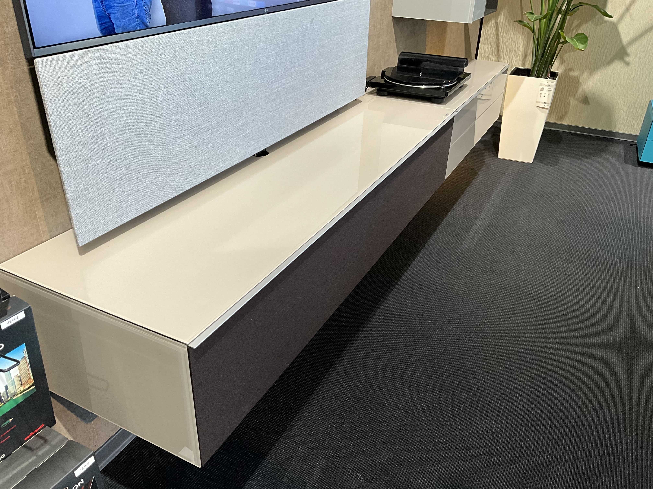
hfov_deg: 61.7
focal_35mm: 29
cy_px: 244
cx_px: 326
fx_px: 547
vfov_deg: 48.2
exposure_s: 1/60
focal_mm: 3
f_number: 1.8
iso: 100
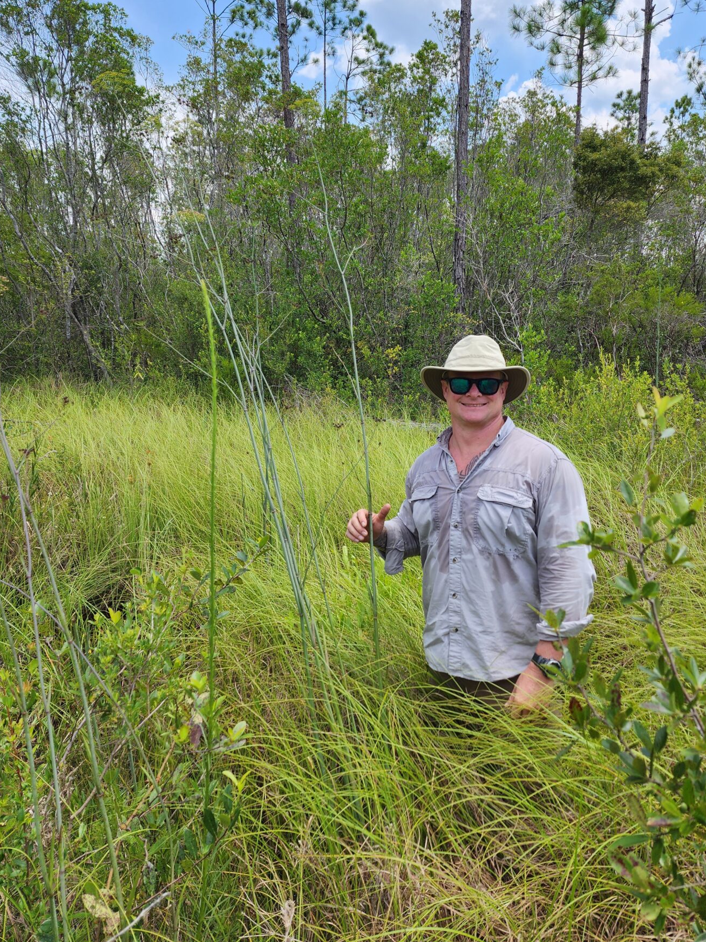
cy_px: 457
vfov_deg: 65.3
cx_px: 401
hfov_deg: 51.2
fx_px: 734
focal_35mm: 27
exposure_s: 1/484
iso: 12
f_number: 1.8
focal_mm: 6.4
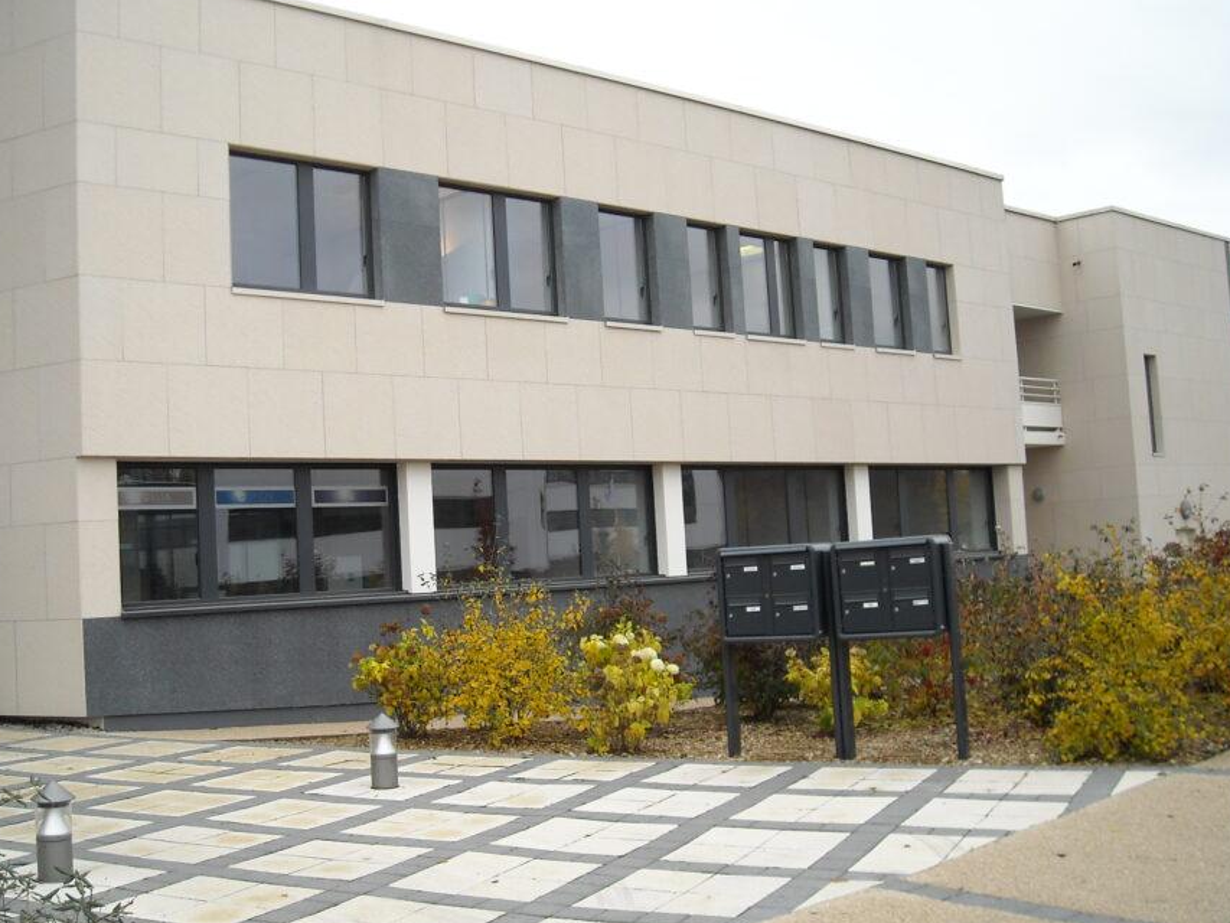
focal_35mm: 42
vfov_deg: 34.4
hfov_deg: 44.7
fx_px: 1493
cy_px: 438
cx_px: 531
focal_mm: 5.7
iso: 80
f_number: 2.8
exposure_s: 1/250
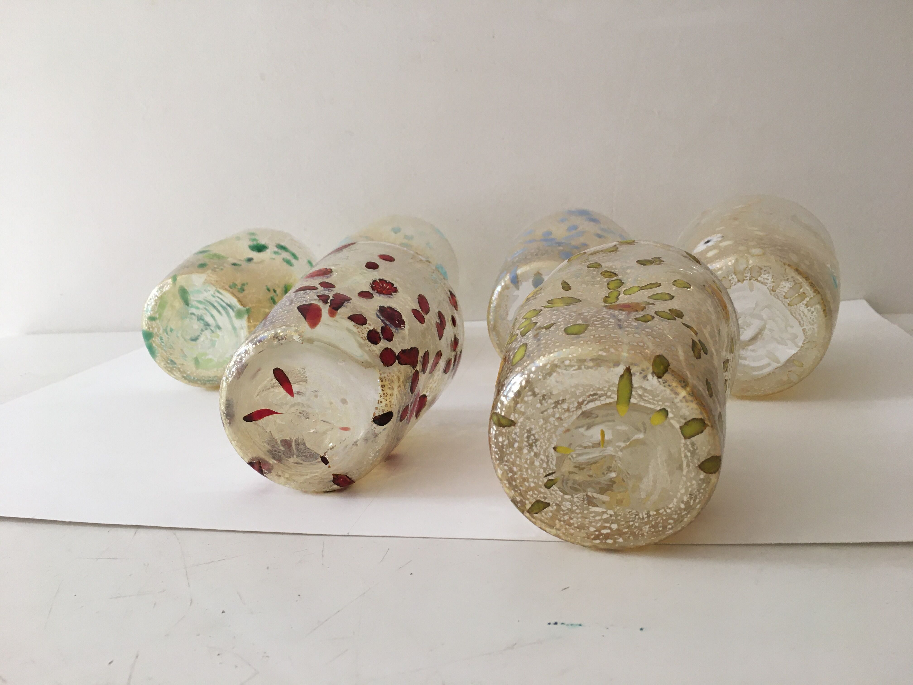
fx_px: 765
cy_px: 342
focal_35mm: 29
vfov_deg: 48.2
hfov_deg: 61.7
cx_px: 456
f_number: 2.2
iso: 32
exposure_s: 1/33
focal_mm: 4.15
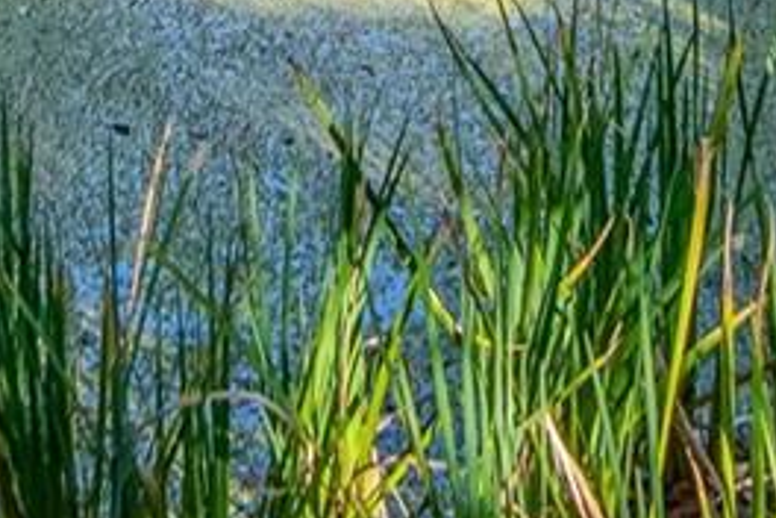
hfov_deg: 20.3
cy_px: -945
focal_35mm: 100
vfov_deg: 10.5
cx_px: 226
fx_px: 2156
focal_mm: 11
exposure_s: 1/250
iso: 1000
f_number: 5.6
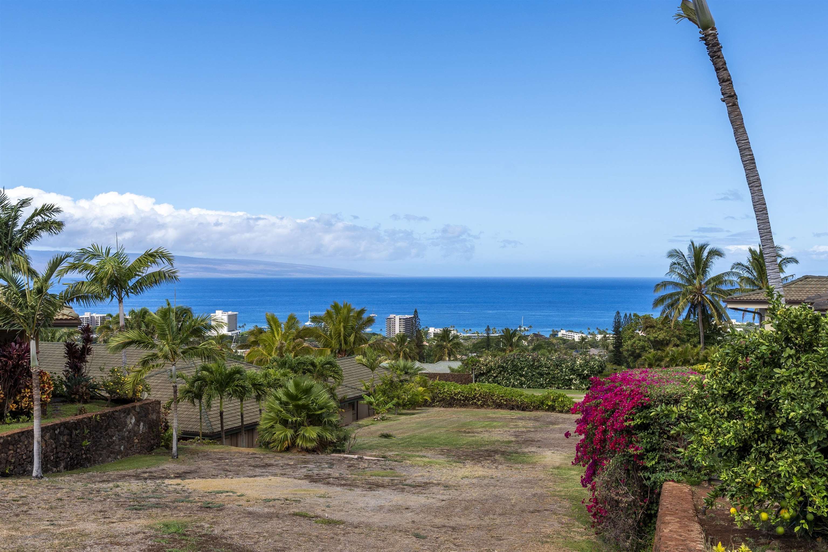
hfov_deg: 46.4
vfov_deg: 31.9
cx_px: 414
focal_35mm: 42
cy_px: 276
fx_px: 966
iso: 100
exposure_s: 1/400
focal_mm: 28
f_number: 8
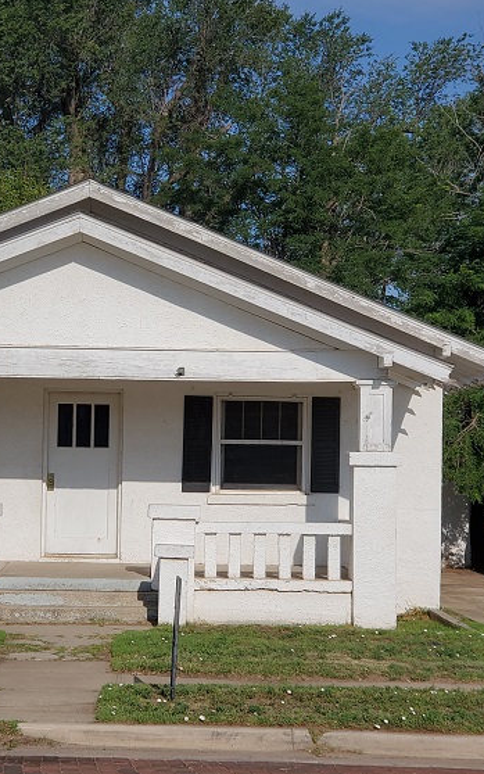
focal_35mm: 74
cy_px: 386
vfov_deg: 27.8
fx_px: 1561
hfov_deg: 17.5
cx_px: 126
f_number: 2.4
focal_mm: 6
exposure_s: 1/2088
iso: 50
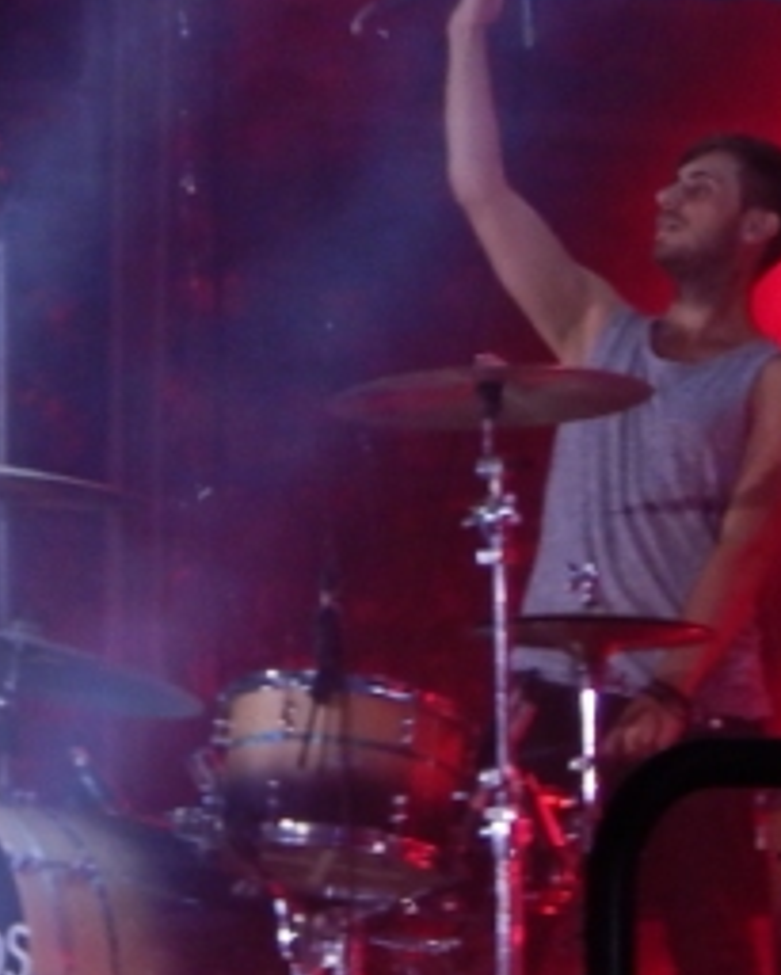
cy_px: 663
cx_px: -381
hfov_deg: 3.5
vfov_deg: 4.3
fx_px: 12850
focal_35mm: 445
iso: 200
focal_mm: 20.5
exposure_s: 1/30
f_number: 4.6
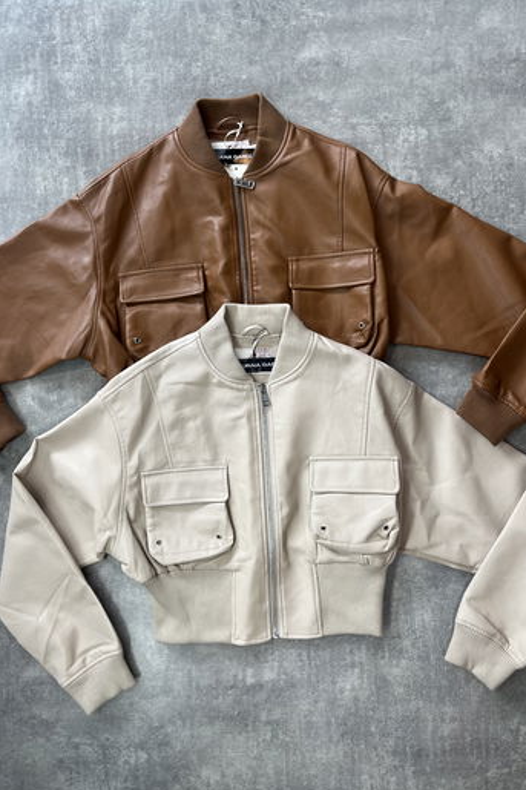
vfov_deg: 65.5
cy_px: 397
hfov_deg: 46.4
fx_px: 614
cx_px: 256
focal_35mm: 28
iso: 32
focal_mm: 5.1
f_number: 1.6
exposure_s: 1/151
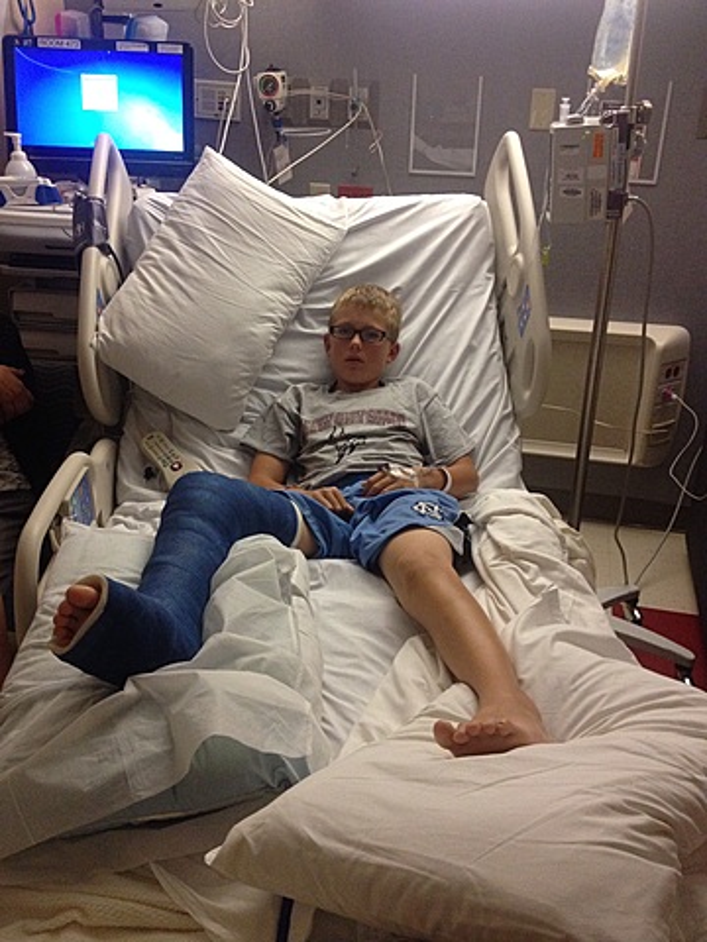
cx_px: 354
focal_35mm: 35
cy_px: 471
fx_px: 953
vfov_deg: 52.6
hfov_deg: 40.7
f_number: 2.4
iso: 250
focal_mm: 4.28
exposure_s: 1/20
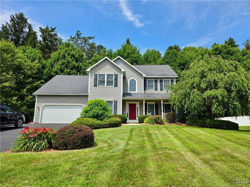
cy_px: 94
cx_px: 125
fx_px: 166
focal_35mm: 23
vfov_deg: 58.9
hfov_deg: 73.9
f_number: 1.7
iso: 80
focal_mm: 6.3
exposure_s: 1/5447
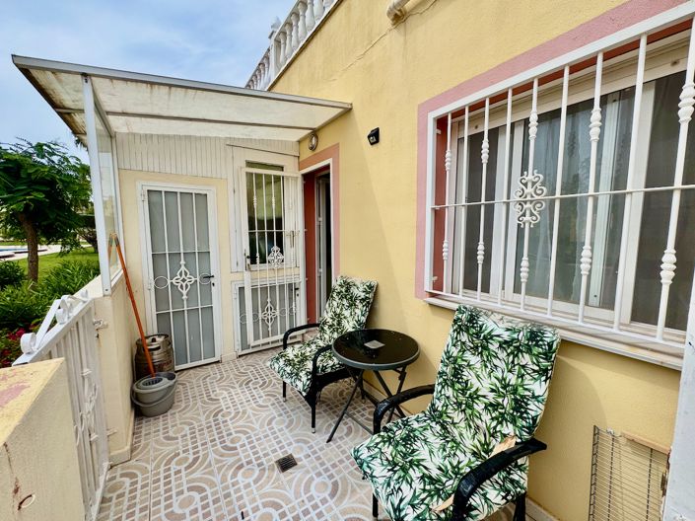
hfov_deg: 102.1
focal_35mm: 14
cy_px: 260
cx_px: 348
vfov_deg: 85.6
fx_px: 281
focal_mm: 2.22
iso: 40
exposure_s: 1/1420
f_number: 2.2
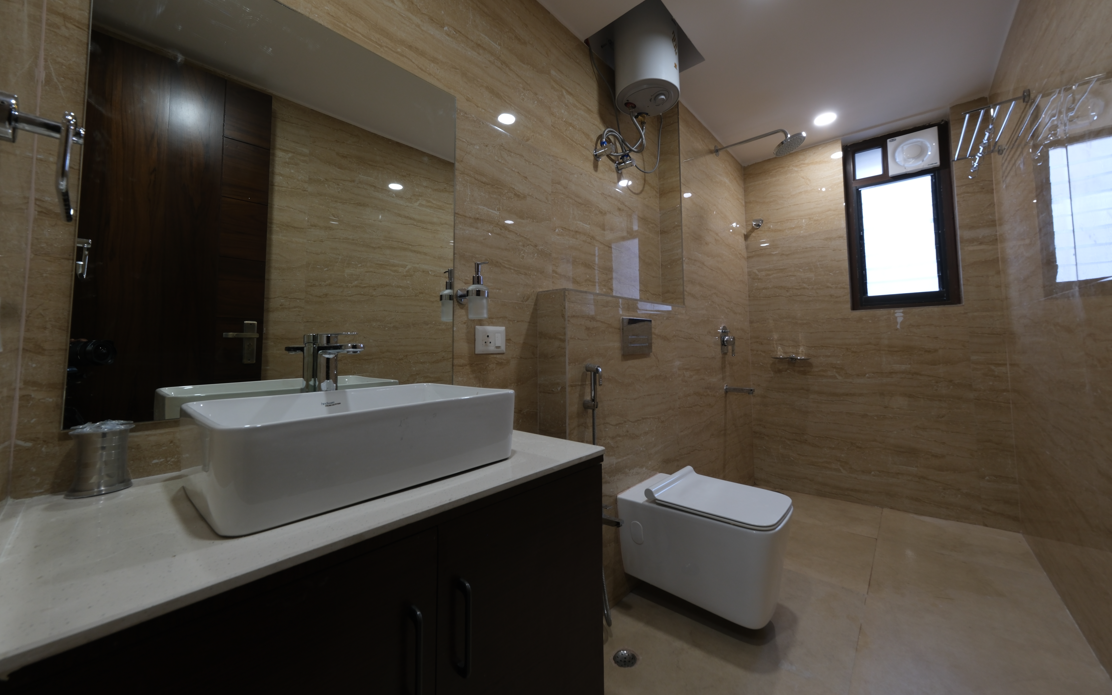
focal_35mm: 13
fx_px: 394
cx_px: 585
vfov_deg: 82.7
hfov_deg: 109.3
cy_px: 325
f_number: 7.1
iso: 160
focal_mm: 8
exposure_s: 1/6
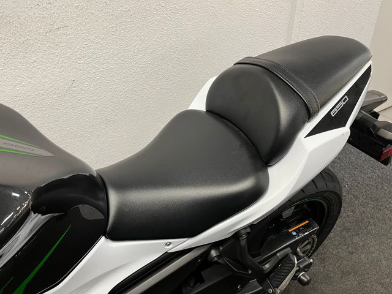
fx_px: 294
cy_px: 147
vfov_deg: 53.1
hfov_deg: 67.3
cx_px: 196
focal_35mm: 26
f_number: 1.6
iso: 80
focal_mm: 5.1
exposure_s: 1/50
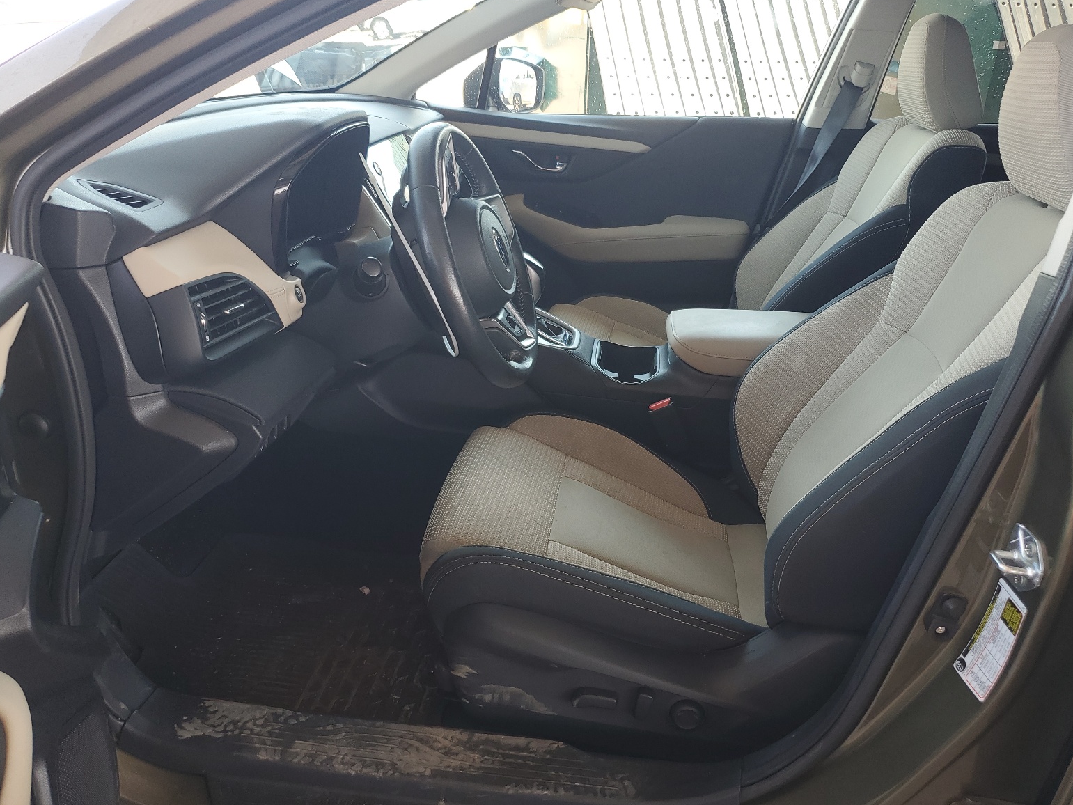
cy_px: 393
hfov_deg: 65.3
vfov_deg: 51.4
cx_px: 551
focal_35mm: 27
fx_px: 837
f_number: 1.5
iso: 50
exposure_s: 1/123
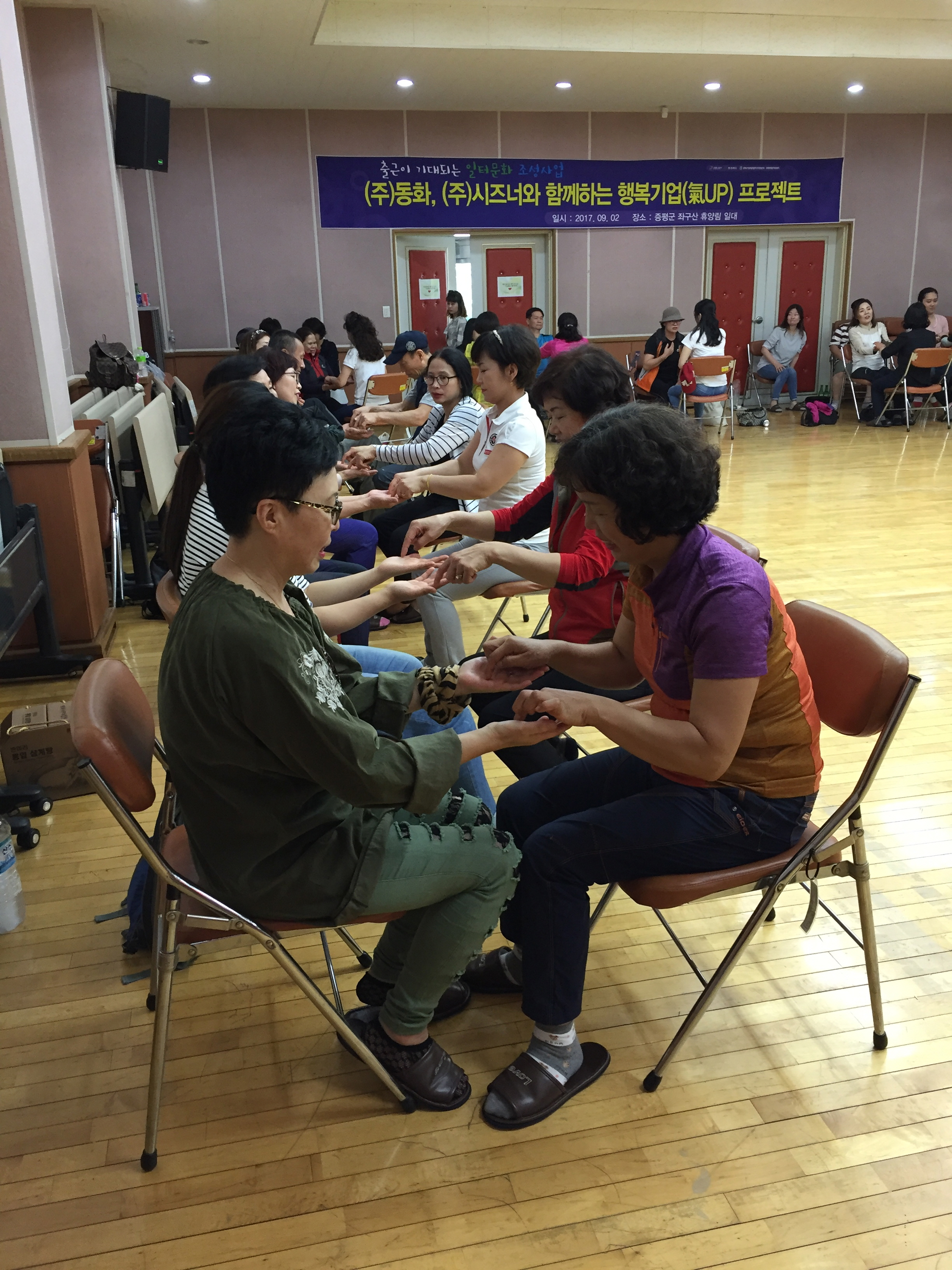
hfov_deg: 48.2
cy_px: 635
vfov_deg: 61.7
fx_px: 1063
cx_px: 476
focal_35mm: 29
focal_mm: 4.15
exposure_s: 1/30
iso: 100
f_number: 2.2
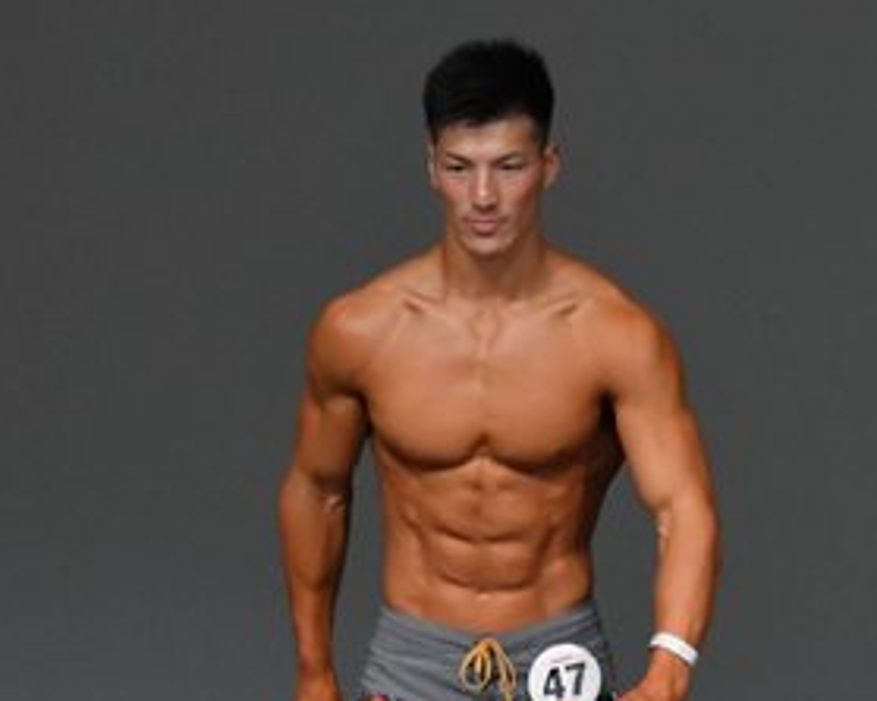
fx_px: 23300
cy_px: 698
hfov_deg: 2.2
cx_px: 659
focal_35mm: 898
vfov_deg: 1.7
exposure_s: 1/400
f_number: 5.6
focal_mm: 230
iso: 4000
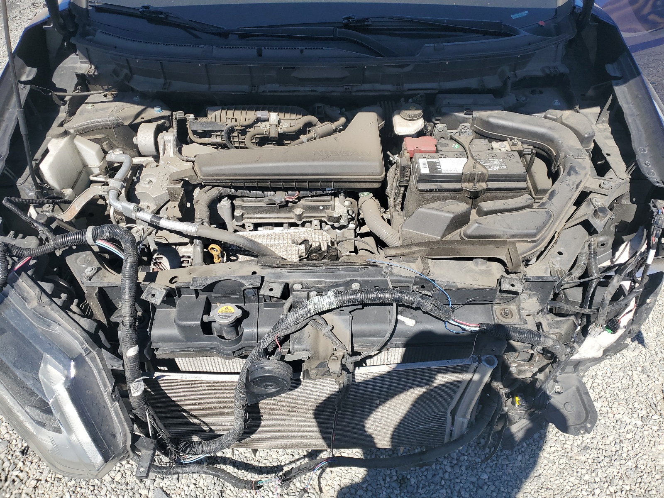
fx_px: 499
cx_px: 332
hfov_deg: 67.3
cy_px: 249
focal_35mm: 26
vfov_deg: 53.1
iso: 50
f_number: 1.5
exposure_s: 1/2500
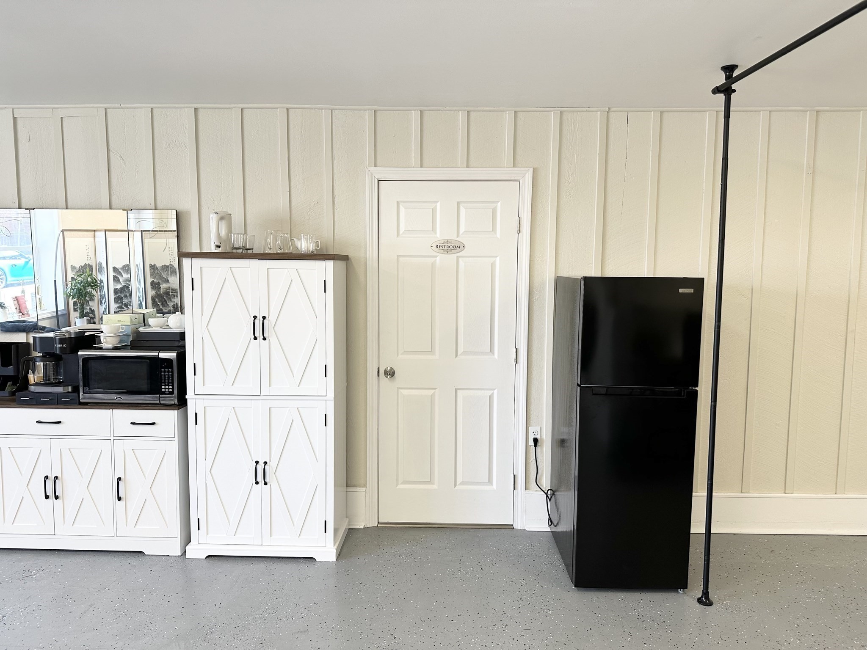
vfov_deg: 56.8
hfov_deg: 71.6
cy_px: 325
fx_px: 601
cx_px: 434
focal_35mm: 24
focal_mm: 6.86
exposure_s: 1/98
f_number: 1.78
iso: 100
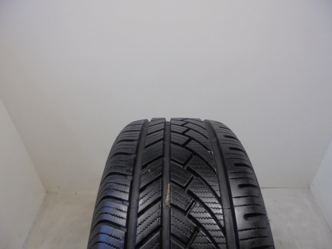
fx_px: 249
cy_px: 124
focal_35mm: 26
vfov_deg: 53.1
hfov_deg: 67.3
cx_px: 166
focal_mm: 4.6
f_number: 3.5
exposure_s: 1/30
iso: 100
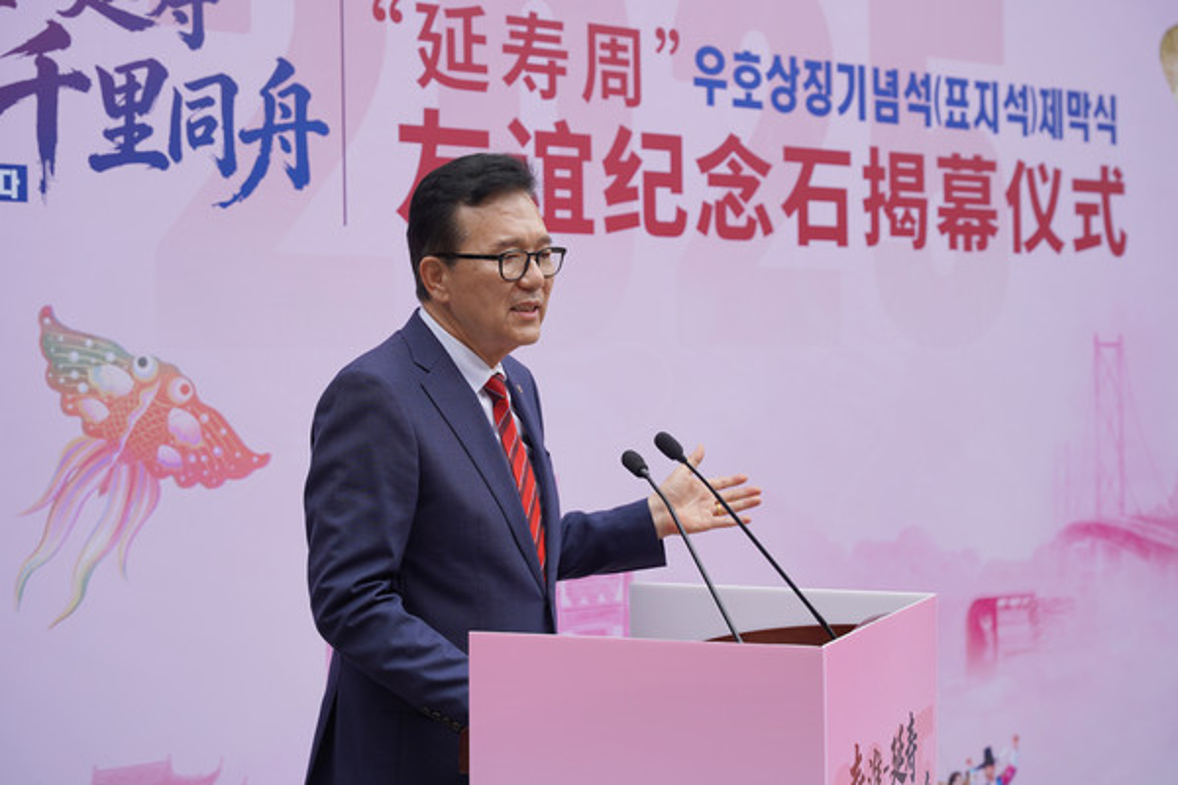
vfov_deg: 22.5
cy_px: 392
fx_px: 1976
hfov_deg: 33.2
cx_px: 589
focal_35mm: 60
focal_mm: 60.4
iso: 100
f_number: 4
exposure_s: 1/320
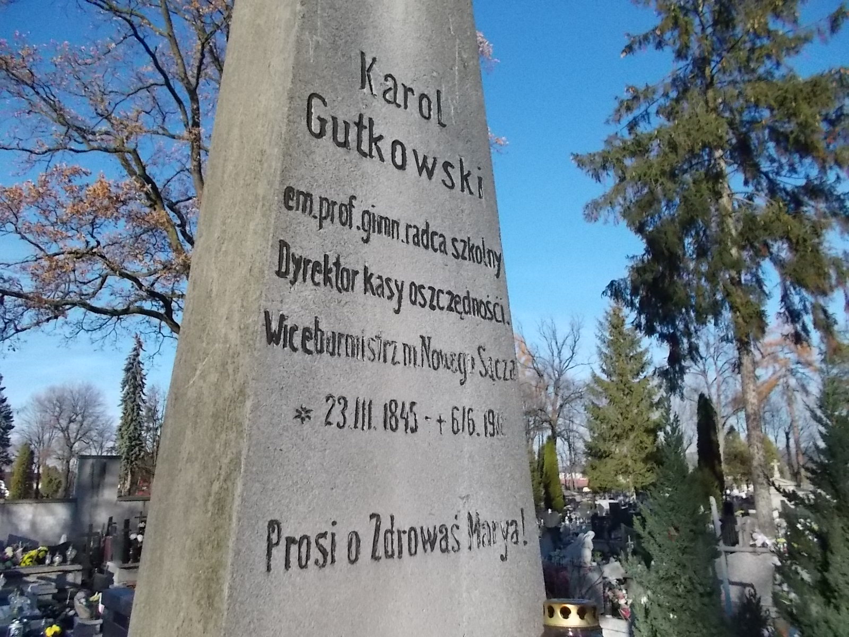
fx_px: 638
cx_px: 424
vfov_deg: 53.1
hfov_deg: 67.3
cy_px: 318
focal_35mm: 26
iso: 400
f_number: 8
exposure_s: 1/500
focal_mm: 4.6
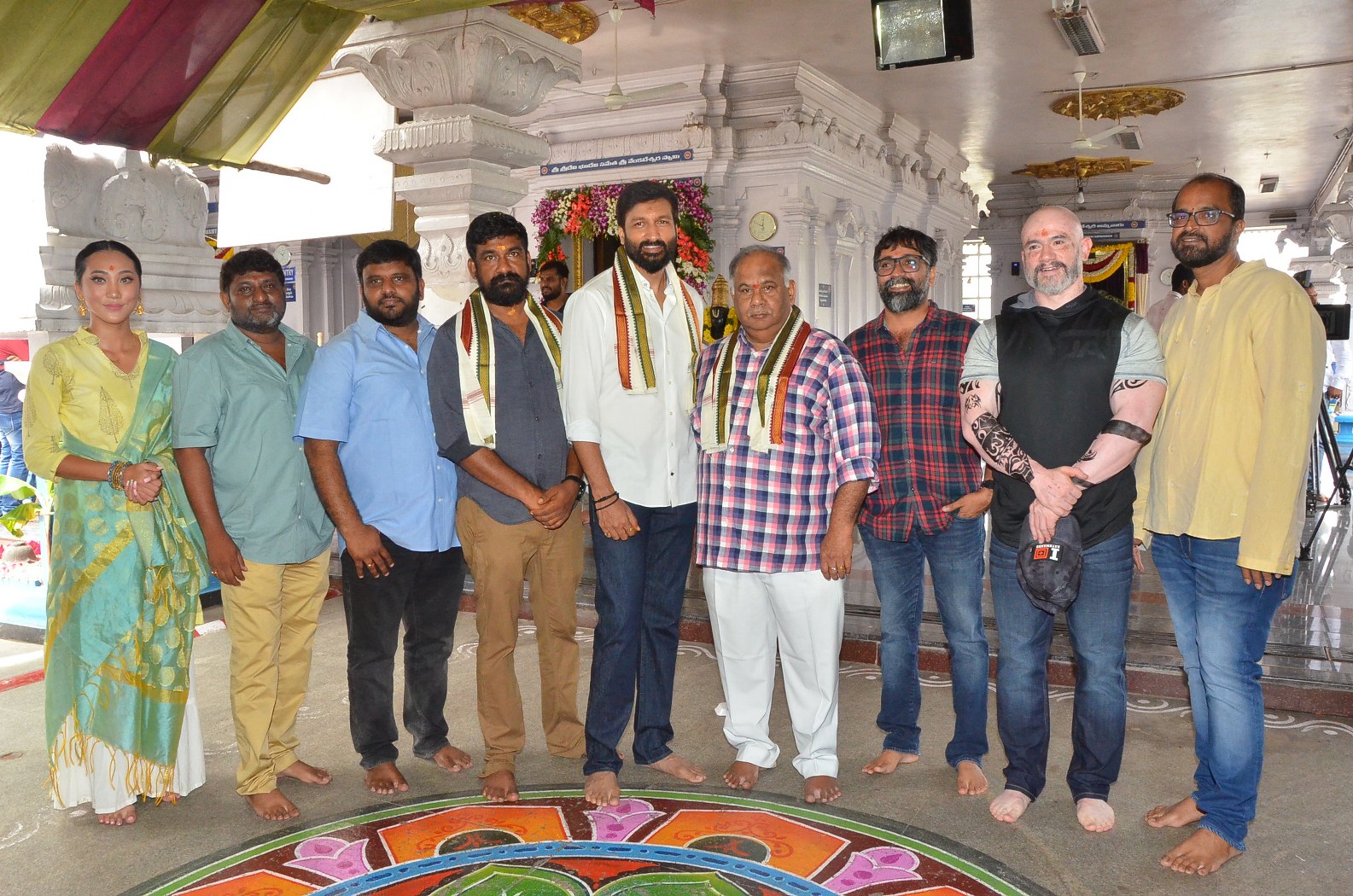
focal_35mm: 27
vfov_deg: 47.7
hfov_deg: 67.5
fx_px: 1013
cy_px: 448
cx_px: 676
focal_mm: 18
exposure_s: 1/125
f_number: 13
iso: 2500
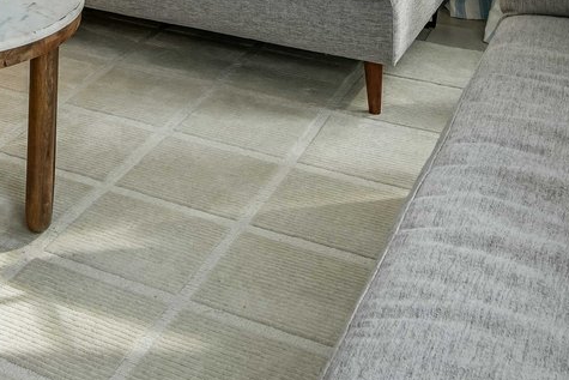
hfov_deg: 28.0
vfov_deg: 16.3
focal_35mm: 69
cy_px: -321
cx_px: 48
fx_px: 1091
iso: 400
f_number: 8
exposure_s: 1/40
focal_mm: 16
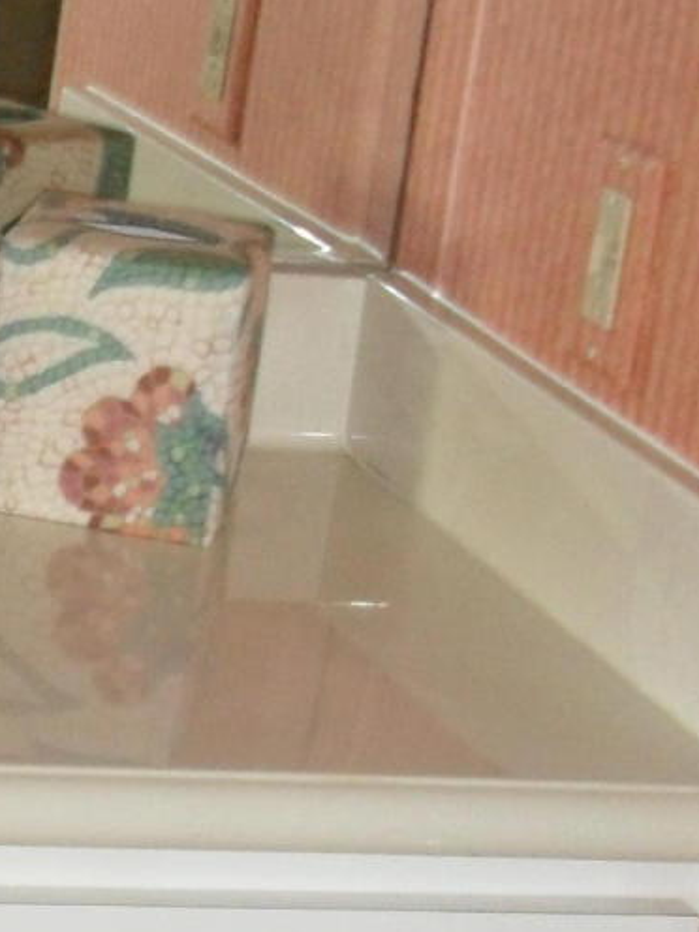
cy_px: 718
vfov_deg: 13.9
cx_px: -584
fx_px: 3796
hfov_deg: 9.9
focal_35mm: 141
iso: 200
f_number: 3.2
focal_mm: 6.3
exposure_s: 1/45
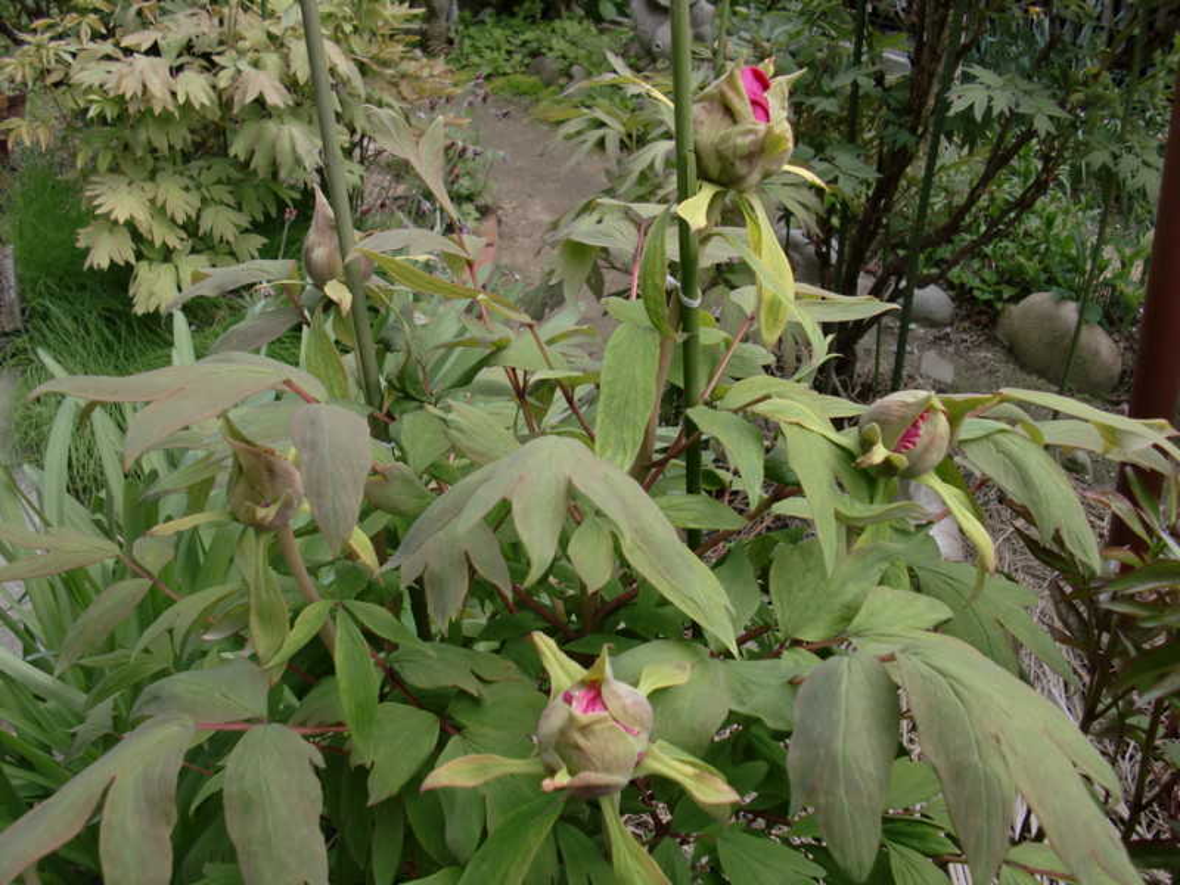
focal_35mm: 36
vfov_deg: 39.7
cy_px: 442
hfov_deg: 51.4
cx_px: 590
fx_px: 1227
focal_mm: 6.3
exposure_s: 1/250
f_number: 2.8
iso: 64
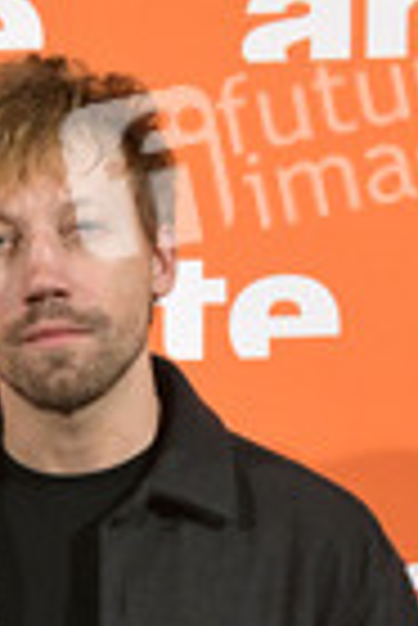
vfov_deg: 16.7
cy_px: 829
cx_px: -117
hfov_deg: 11.6
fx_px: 1998
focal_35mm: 115
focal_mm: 40
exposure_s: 1/160
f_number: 5.6
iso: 2000
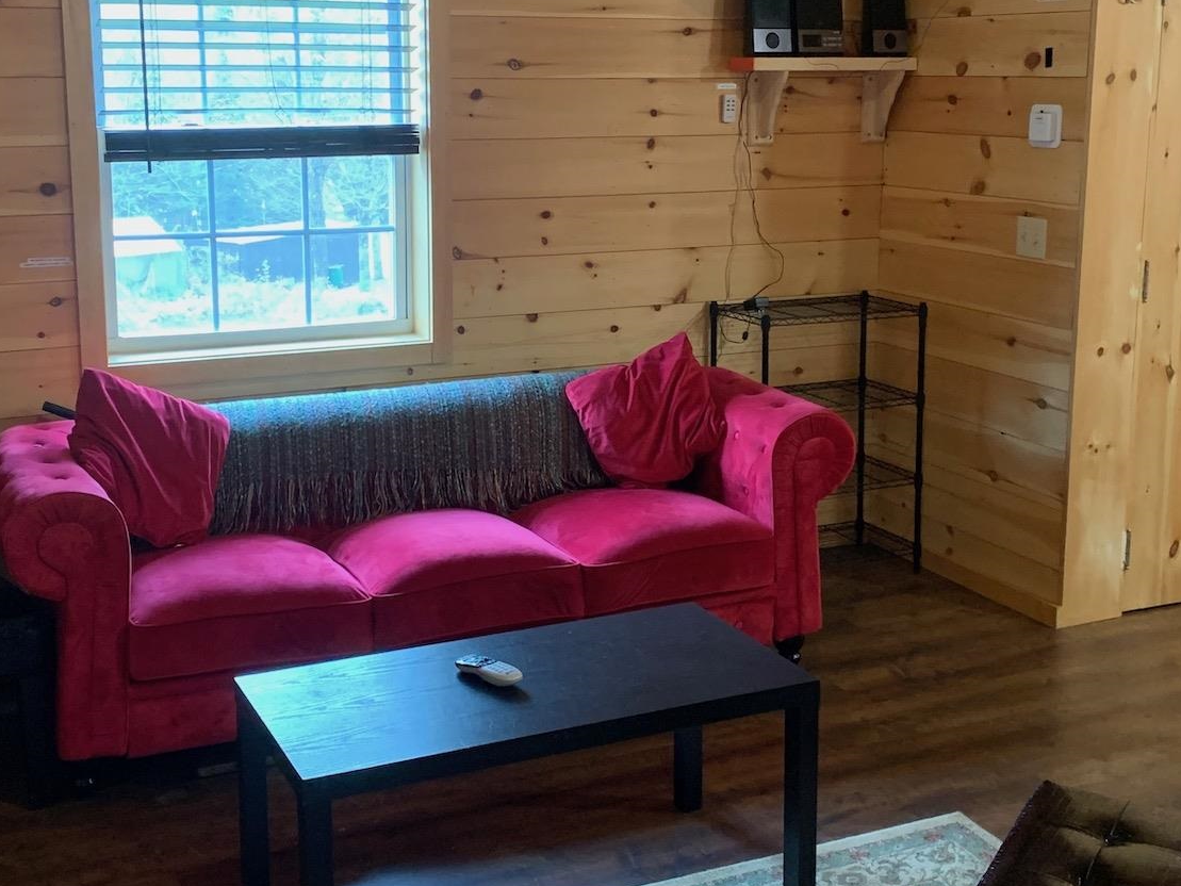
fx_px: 1535
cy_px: 335
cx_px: 573
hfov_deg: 42.1
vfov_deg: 32.1
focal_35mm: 45
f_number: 1.8
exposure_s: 1/40
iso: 320
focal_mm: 4.25
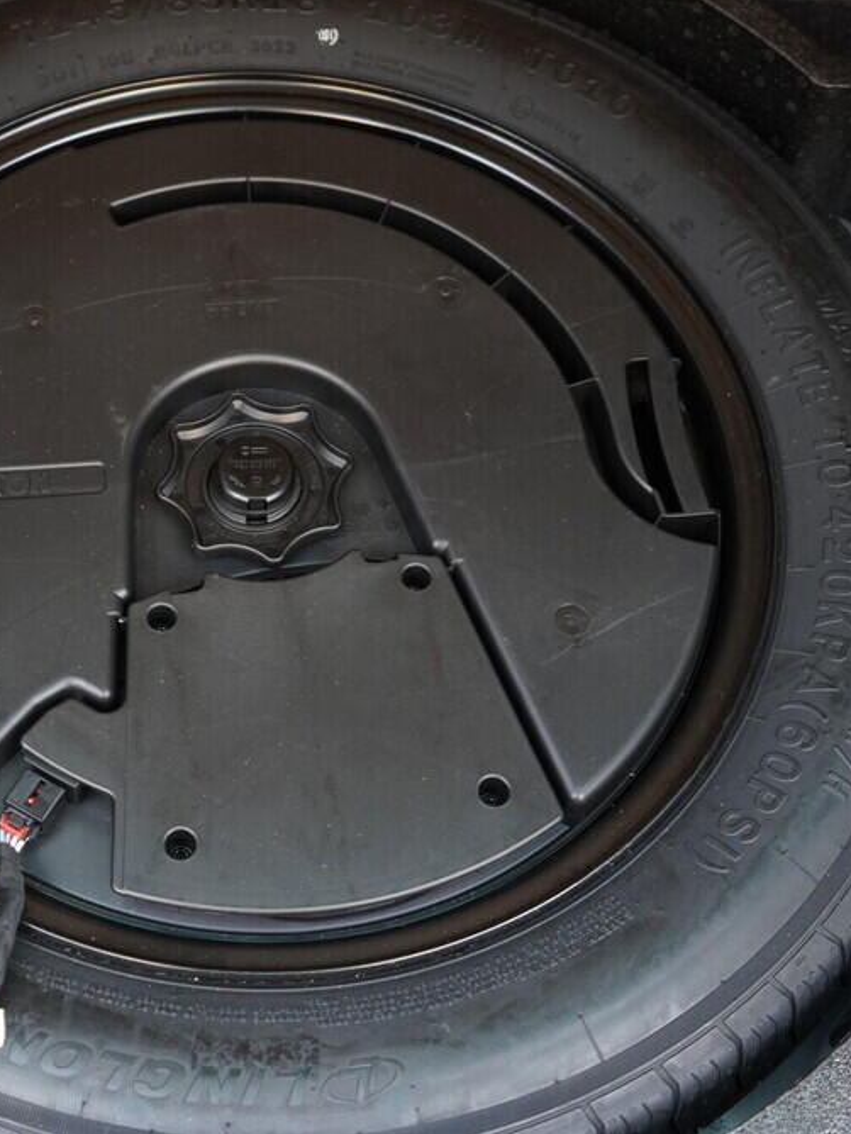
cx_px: 232
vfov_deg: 36.2
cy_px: 560
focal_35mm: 53
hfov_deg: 27.2
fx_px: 1737
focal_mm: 24
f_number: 2.8
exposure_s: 1/40
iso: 800
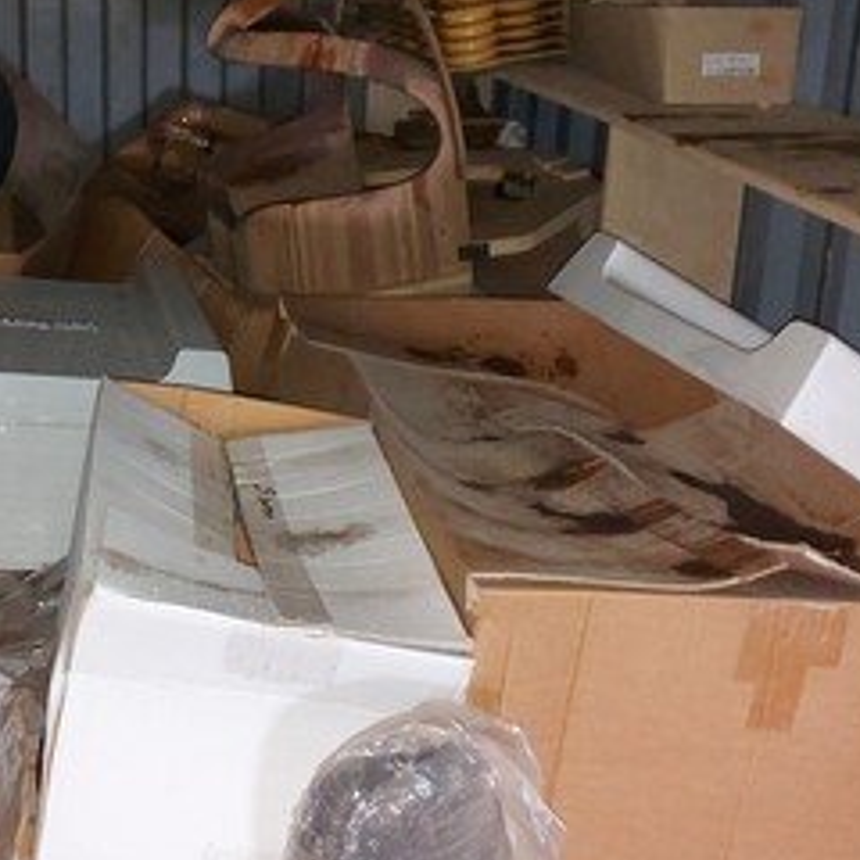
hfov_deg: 31.6
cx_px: 208
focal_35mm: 53
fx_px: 1490
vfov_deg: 31.9
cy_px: 272
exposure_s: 1/20
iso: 800
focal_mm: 5.23
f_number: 1.8
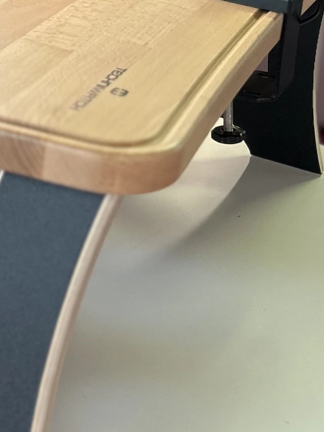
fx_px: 1273
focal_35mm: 102
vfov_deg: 18.3
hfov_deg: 13.8
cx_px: -123
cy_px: -77
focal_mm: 5.7
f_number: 1.5
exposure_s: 1/100
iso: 64
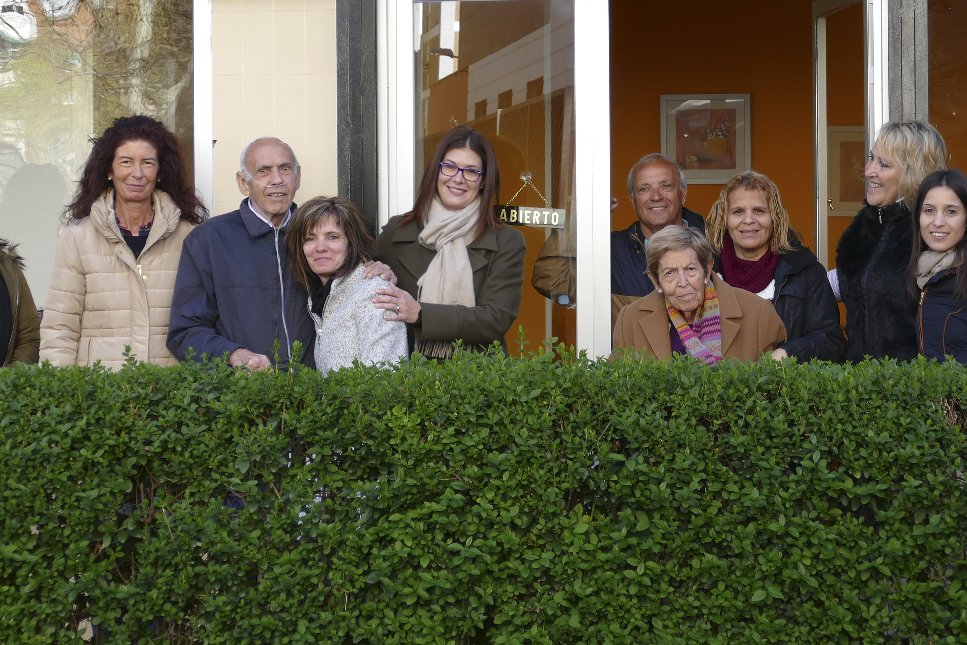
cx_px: 611
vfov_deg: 16.2
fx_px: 2256
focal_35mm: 84
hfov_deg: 24.1
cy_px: 217
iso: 125
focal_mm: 18.77
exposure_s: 1/125
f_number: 3.4
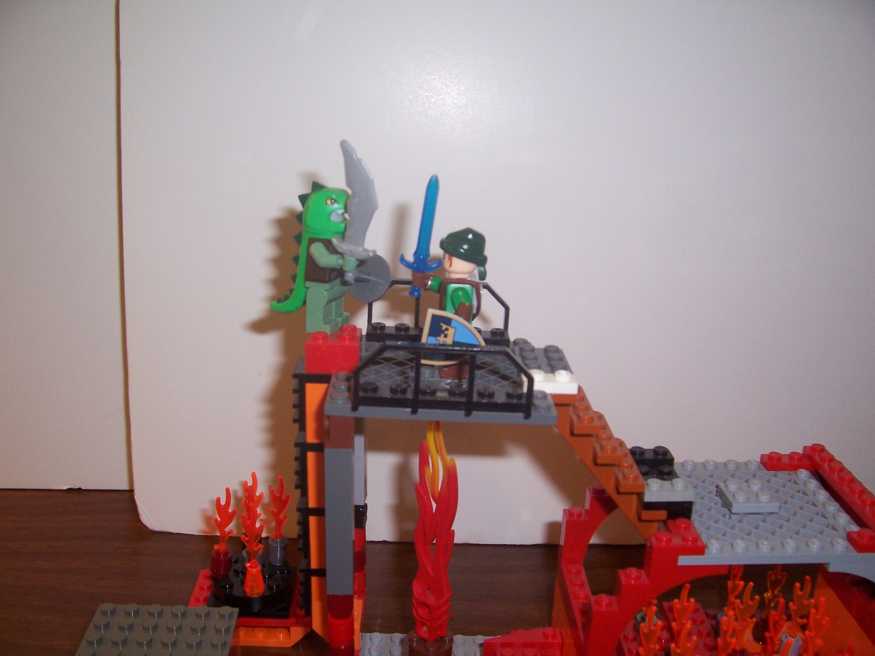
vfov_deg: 41.8
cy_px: 328
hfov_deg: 54.0
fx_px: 859
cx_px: 438
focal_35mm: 34
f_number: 2.7
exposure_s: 1/60
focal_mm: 5.6
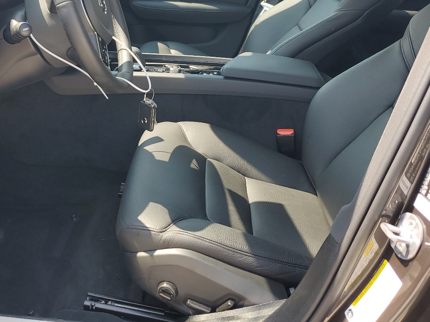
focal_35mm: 38
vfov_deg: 37.0
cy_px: 91
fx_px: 472
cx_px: 153
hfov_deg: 48.4
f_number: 1.5
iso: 50
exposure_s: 1/435
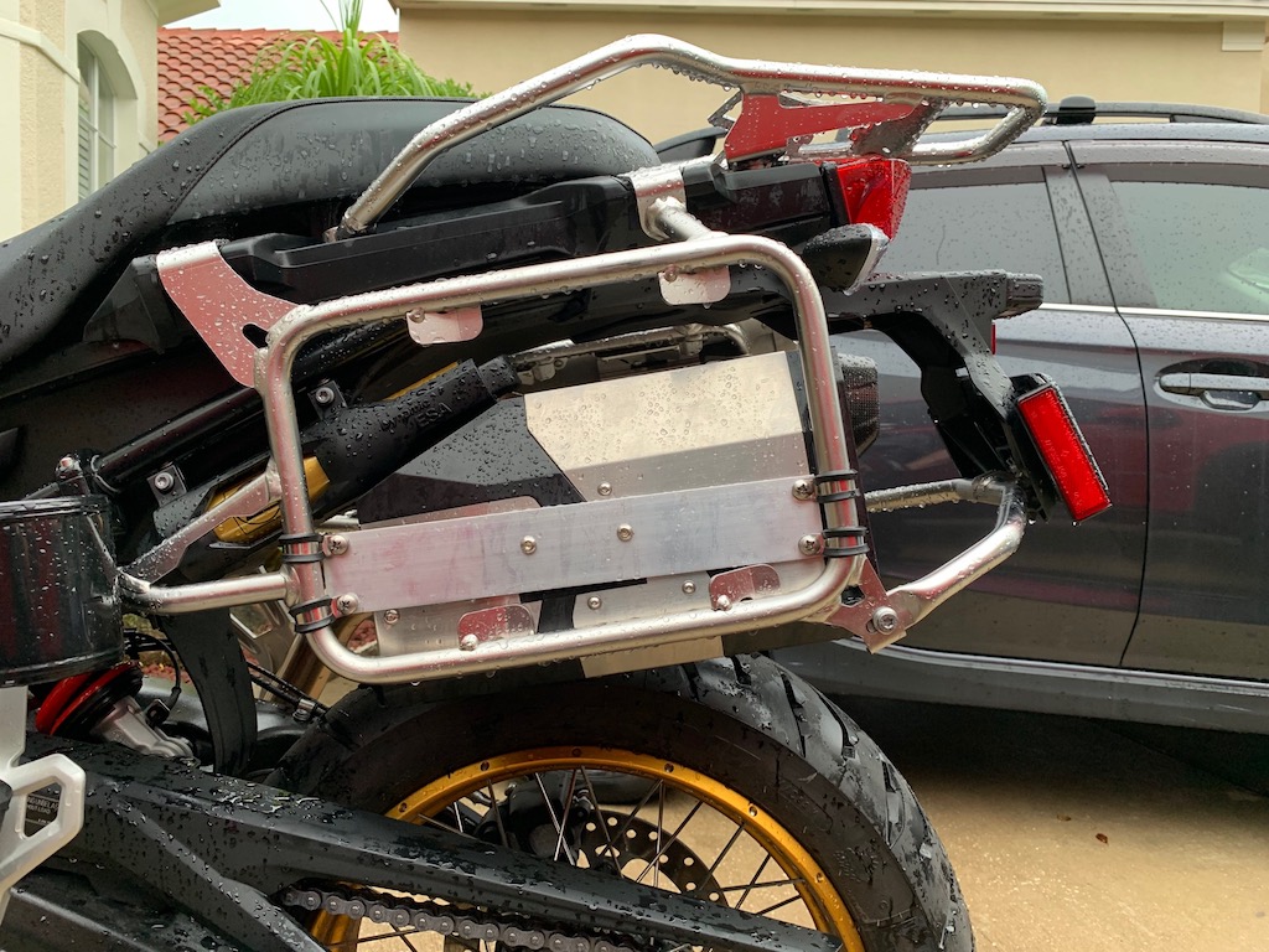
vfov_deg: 53.1
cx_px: 634
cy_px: 476
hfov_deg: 67.3
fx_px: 953
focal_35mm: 26
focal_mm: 4.25
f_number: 1.8
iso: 100
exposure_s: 1/74
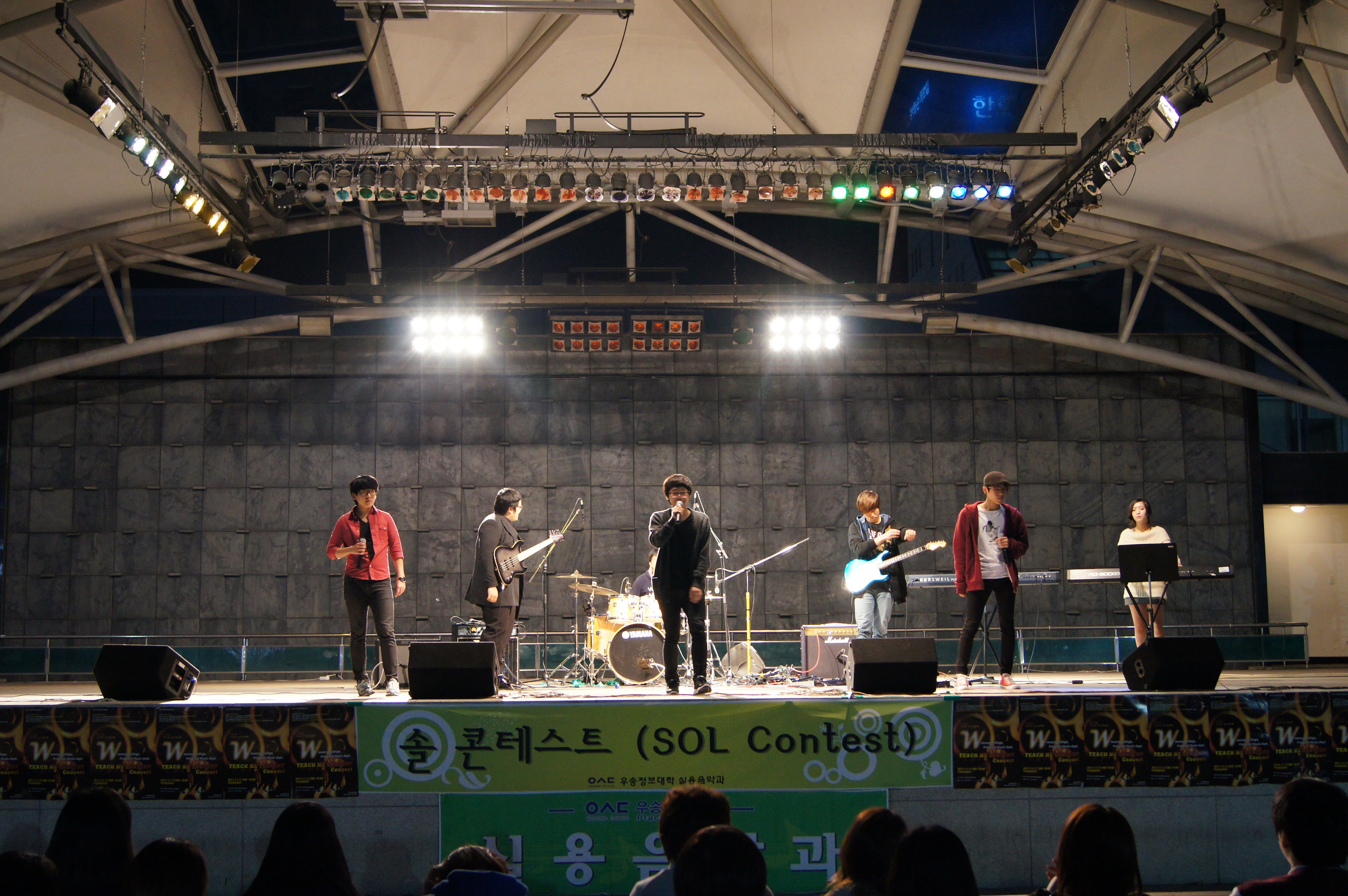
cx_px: 674
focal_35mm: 42
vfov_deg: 31.8
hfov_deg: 46.4
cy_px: 448
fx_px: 1571
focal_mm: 28
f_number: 4.5
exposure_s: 1/50
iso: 1250
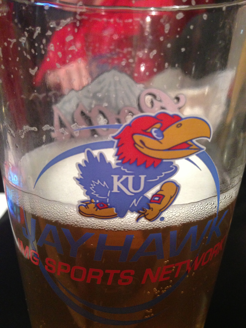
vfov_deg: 55.4
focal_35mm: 33
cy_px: 164
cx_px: 123
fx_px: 313
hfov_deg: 42.9
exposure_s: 1/17
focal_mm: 4.13
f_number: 2.4
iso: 400
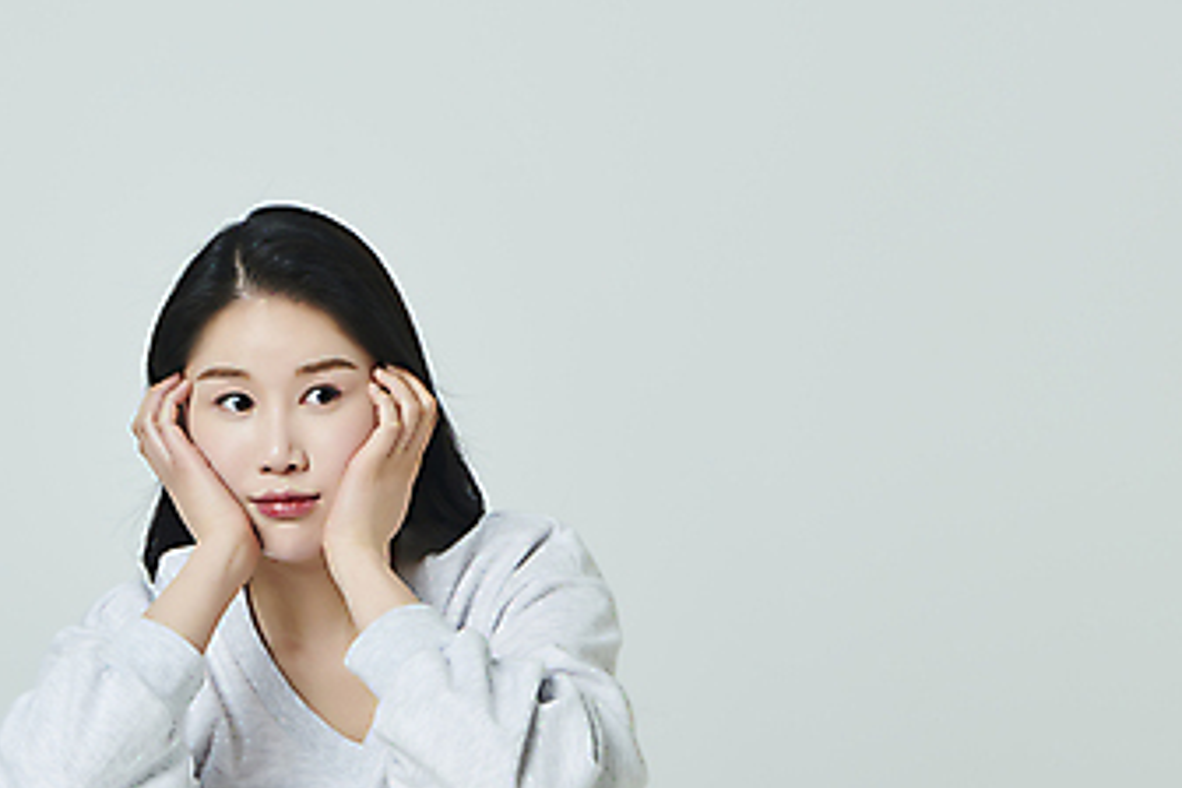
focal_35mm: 125
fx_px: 4104
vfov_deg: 11.0
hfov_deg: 16.2
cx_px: 137
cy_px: 514
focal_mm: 70
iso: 100
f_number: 11
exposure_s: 1/125
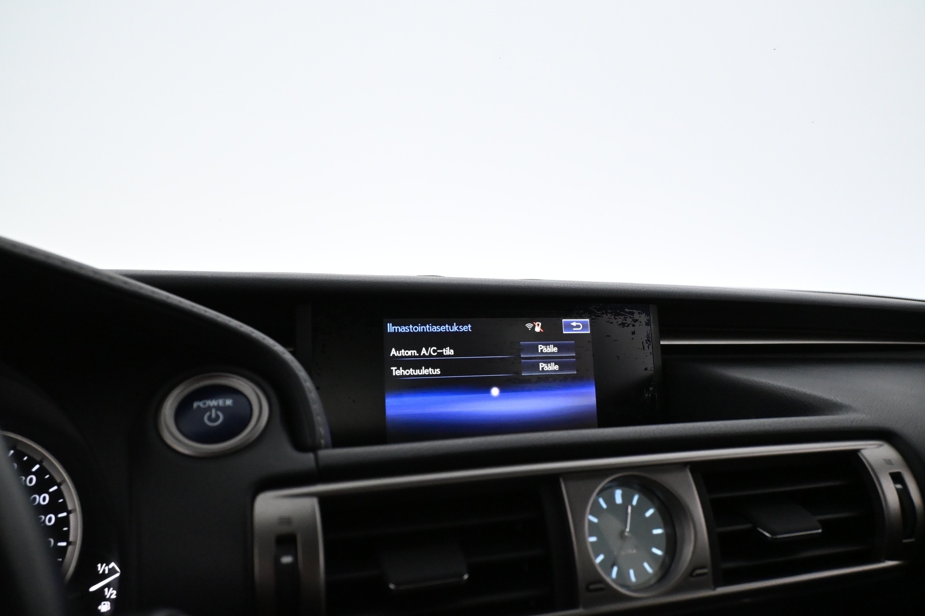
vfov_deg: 44.6
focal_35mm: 29
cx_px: 462
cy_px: 308
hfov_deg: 63.2
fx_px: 752
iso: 4000
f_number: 5
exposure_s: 1/100
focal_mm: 19.5
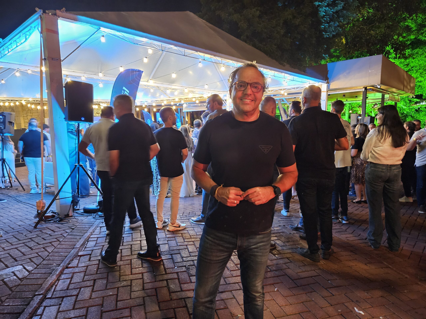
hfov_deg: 73.9
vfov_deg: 58.9
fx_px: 283
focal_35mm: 23
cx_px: 213
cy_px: 160
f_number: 1.8
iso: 1600
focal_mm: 5.4
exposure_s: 1/17
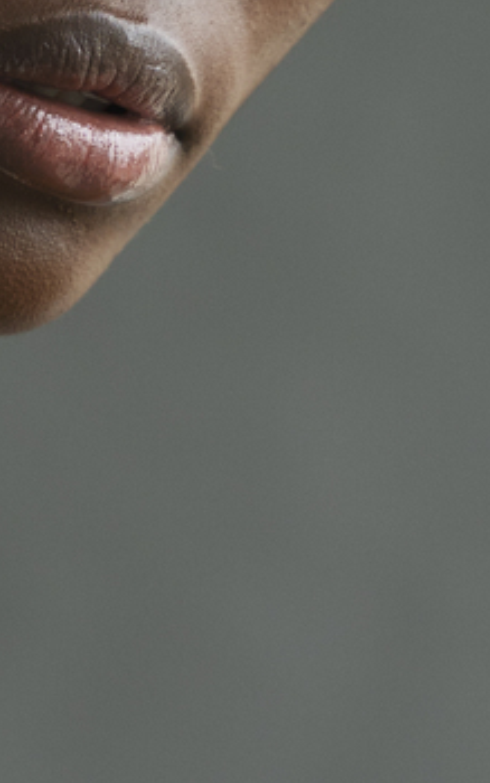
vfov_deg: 7.2
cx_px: -388
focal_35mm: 289
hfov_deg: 4.5
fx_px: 6170
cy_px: 658
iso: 500
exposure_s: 1/320
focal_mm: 62
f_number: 3.5
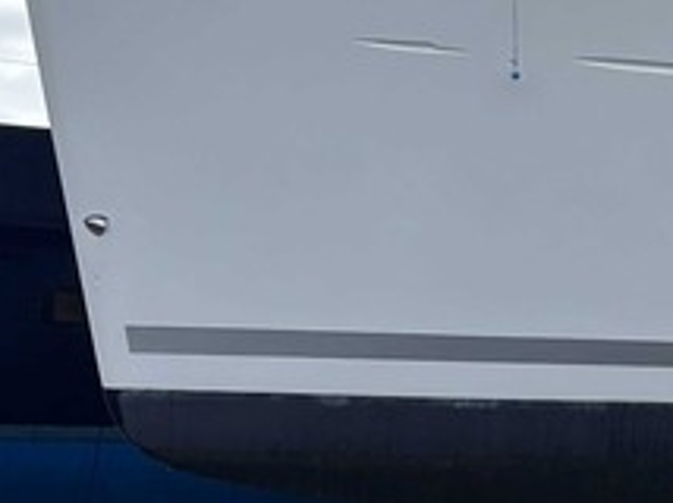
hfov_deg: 12.3
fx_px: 2835
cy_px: 277
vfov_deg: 10.1
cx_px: 1252
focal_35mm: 146
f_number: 1.6
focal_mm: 5.96
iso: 50
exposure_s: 1/1092
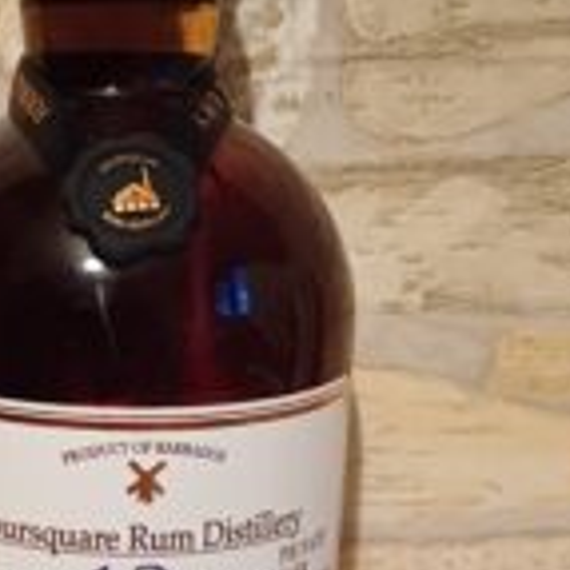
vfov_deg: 27.7
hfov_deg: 26.7
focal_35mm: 62
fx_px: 1155
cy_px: 315
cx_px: 48
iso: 1600
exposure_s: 1/16.7
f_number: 1.8
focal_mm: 4.65
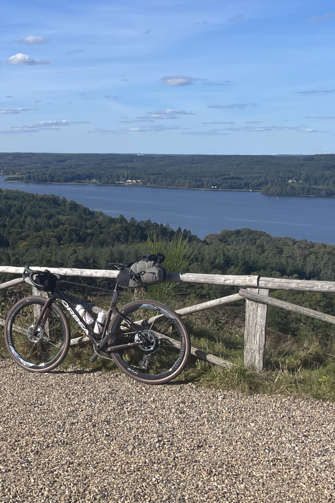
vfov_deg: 35.6
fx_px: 767
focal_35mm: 55
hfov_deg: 21.8
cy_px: 140
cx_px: -116
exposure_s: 1/4000
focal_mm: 4.2
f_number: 1.6
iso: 32
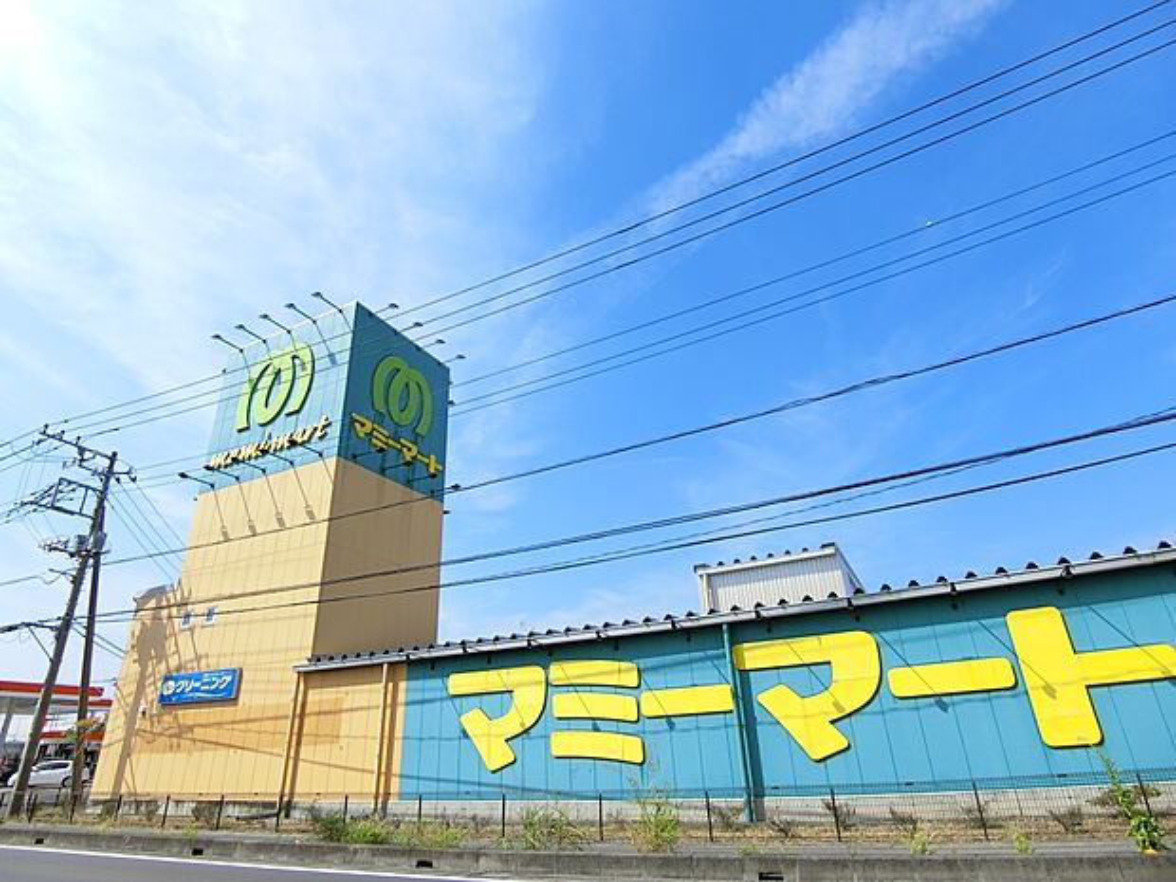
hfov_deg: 84.7
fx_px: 645
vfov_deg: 68.7
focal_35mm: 19
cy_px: 441
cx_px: 588
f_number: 6.9
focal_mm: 4.06
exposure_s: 1/250
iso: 80
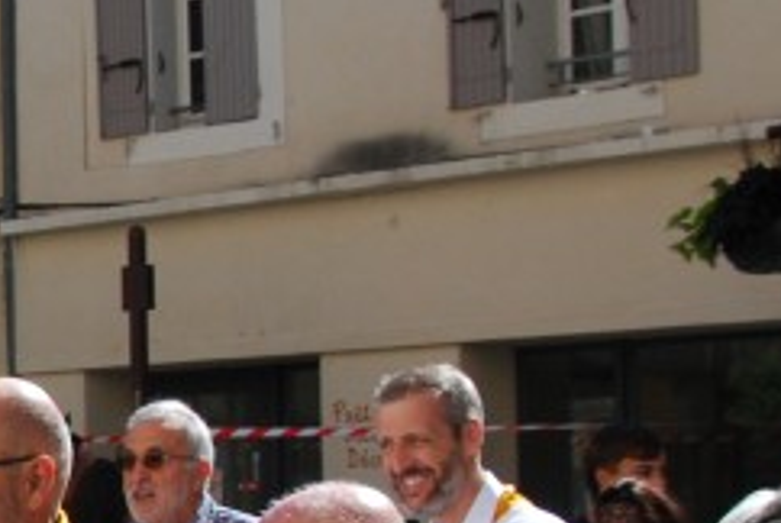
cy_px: 546
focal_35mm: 122
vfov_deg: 11.1
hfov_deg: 15.7
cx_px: -308
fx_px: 2650
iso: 400
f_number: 10
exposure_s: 1/400
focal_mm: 22
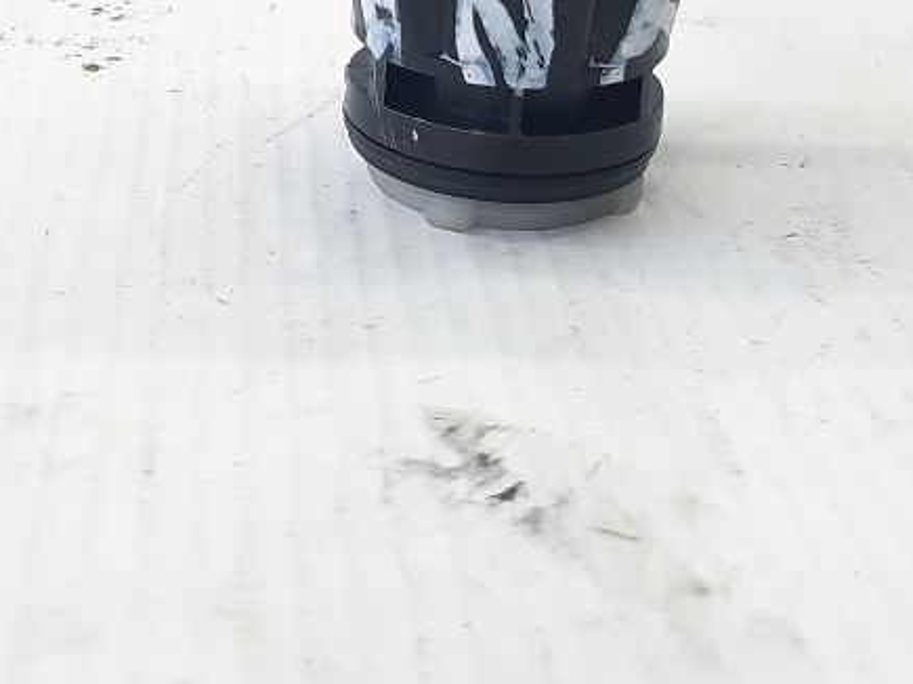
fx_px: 1819
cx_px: 351
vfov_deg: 20.2
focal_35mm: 69
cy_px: -97
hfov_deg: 28.1
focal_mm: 4.6
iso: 64
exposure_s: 1/50
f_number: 2
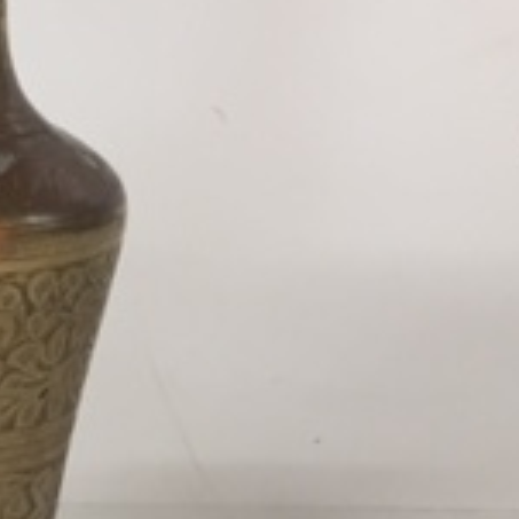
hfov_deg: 15.5
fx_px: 1849
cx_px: -65
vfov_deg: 15.8
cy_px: 86
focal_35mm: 109
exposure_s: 1/33
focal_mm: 4.15
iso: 50
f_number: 2.2
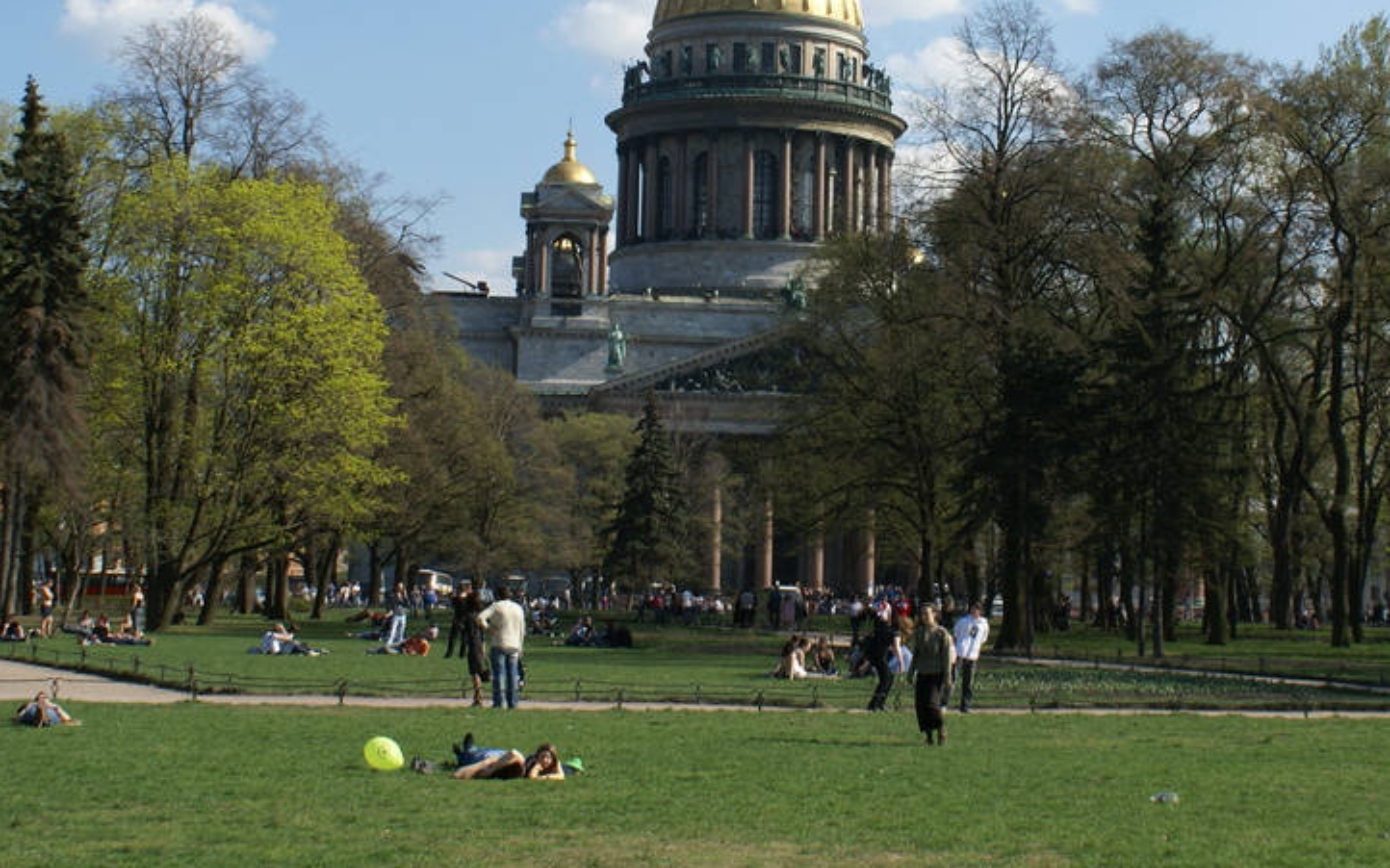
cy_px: 281
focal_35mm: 65
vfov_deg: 19.9
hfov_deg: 31.5
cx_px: 780
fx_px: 2462
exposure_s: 1/160
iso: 100
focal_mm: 30
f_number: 11
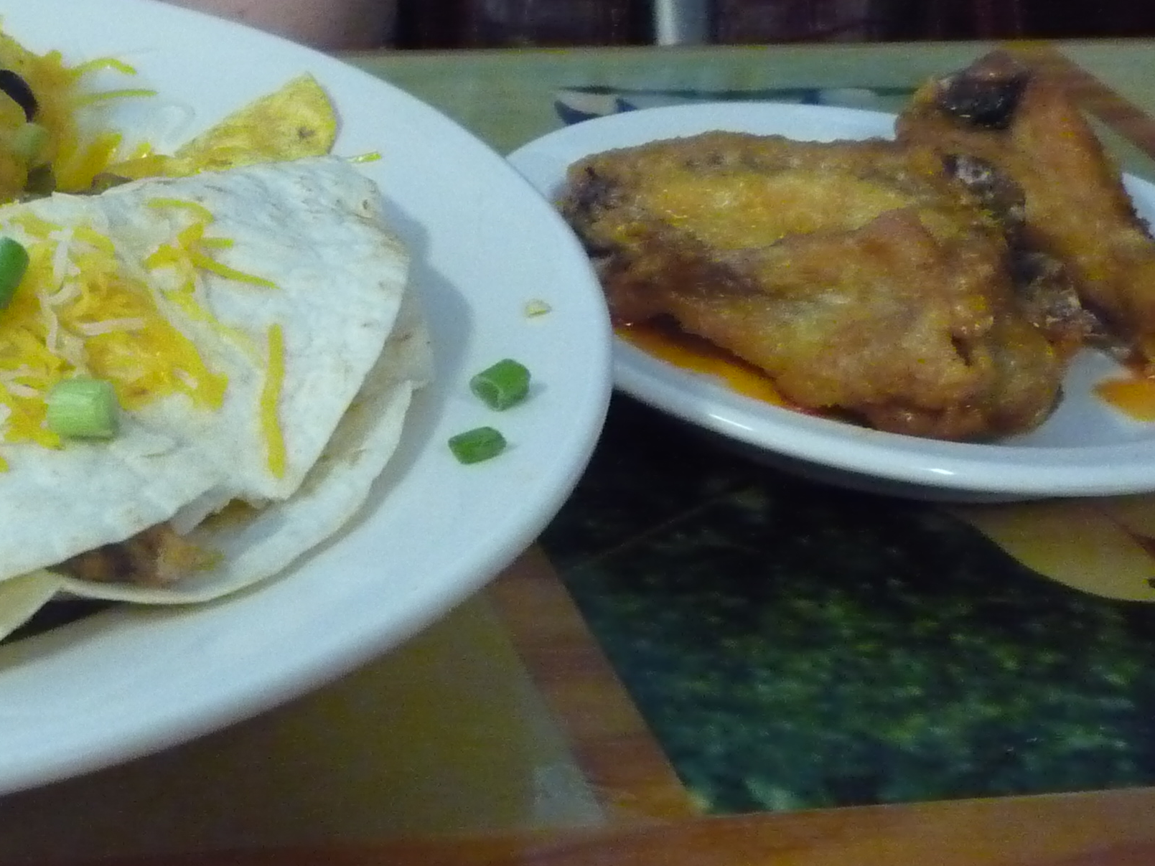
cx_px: 14
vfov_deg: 21.6
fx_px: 2269
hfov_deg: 27.0
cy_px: 538
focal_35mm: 68
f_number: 3.3
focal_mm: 5.2
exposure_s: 1/15
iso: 800
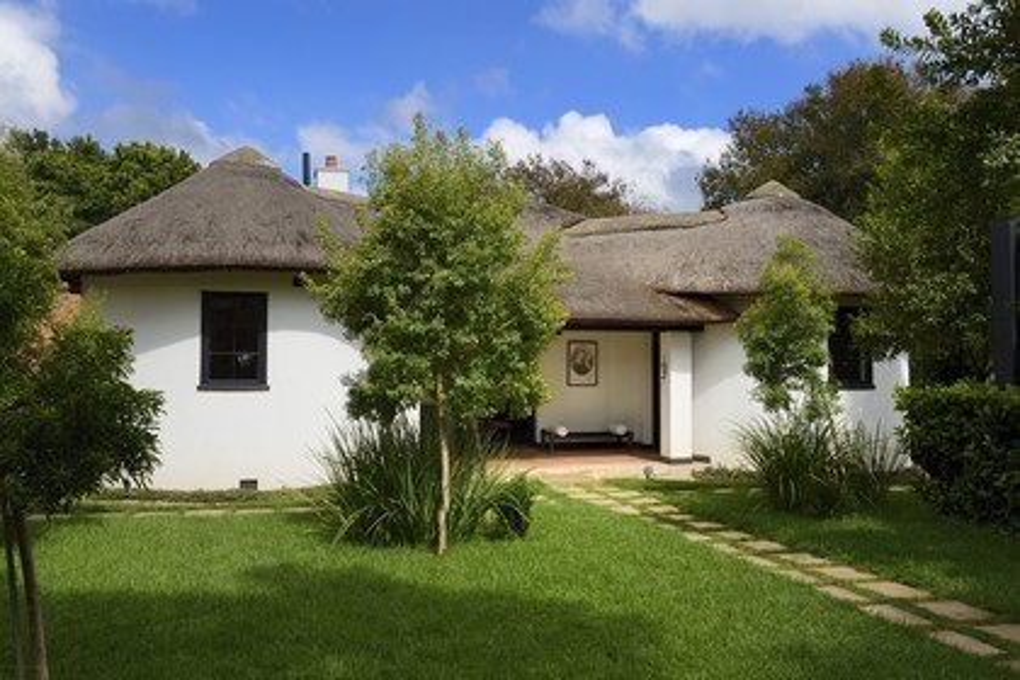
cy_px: 340
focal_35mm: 28
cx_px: 510
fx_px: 793
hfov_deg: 65.5
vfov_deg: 46.4
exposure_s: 1/250
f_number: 13
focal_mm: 28
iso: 200
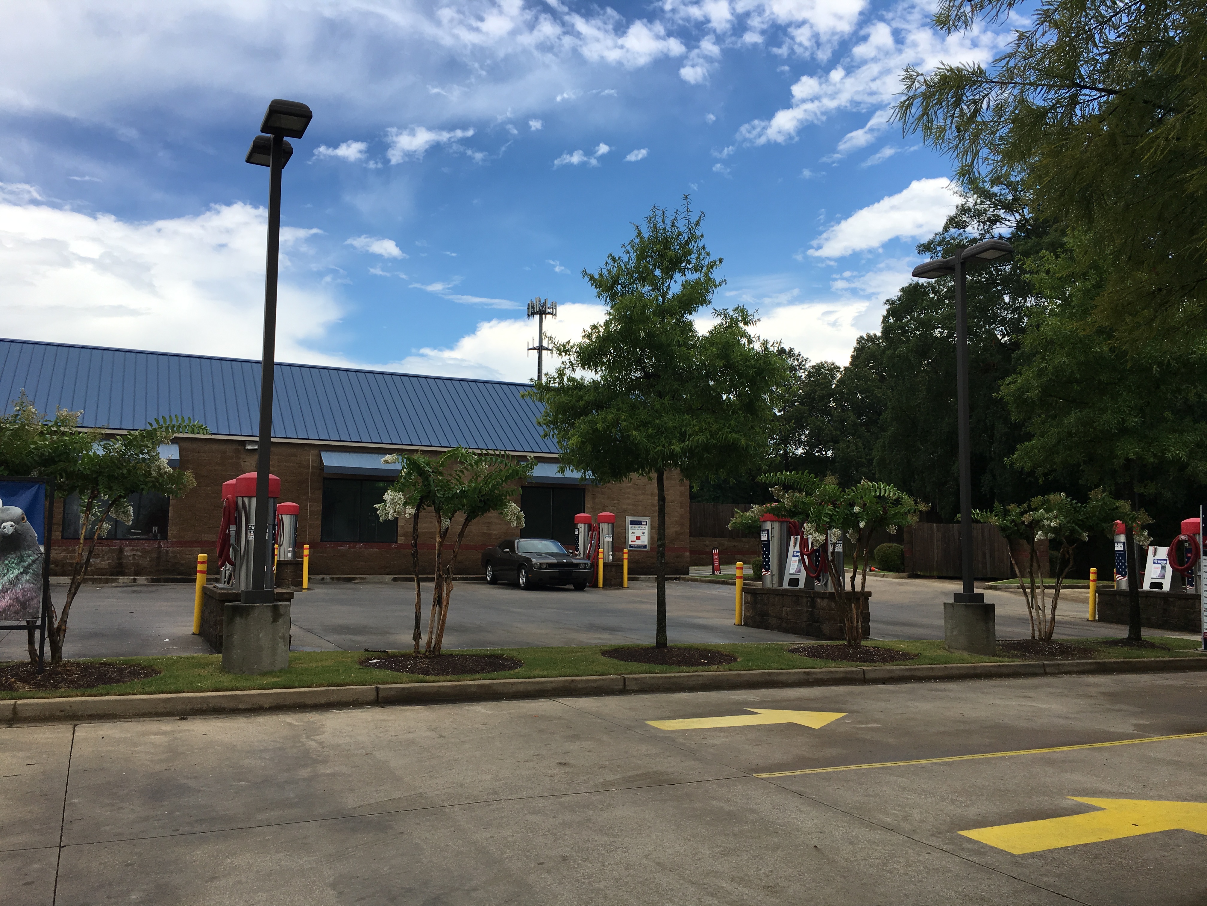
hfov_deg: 61.7
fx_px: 1011
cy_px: 453
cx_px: 604
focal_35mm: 29
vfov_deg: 48.2
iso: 25
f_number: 2.2
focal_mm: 4.15
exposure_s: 1/1451
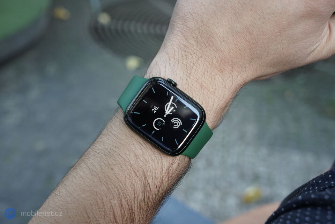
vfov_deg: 26.0
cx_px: 168
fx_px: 484
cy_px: 112
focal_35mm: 52
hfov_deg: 38.2
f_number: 7.1
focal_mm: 52
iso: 2500
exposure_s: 1/200
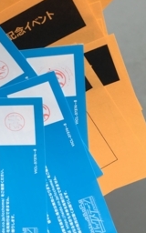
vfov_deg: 41.5
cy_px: 84
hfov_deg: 26.5
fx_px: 306
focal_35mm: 48
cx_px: 33
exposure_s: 1/368
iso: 25
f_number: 2.2
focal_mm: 4.15
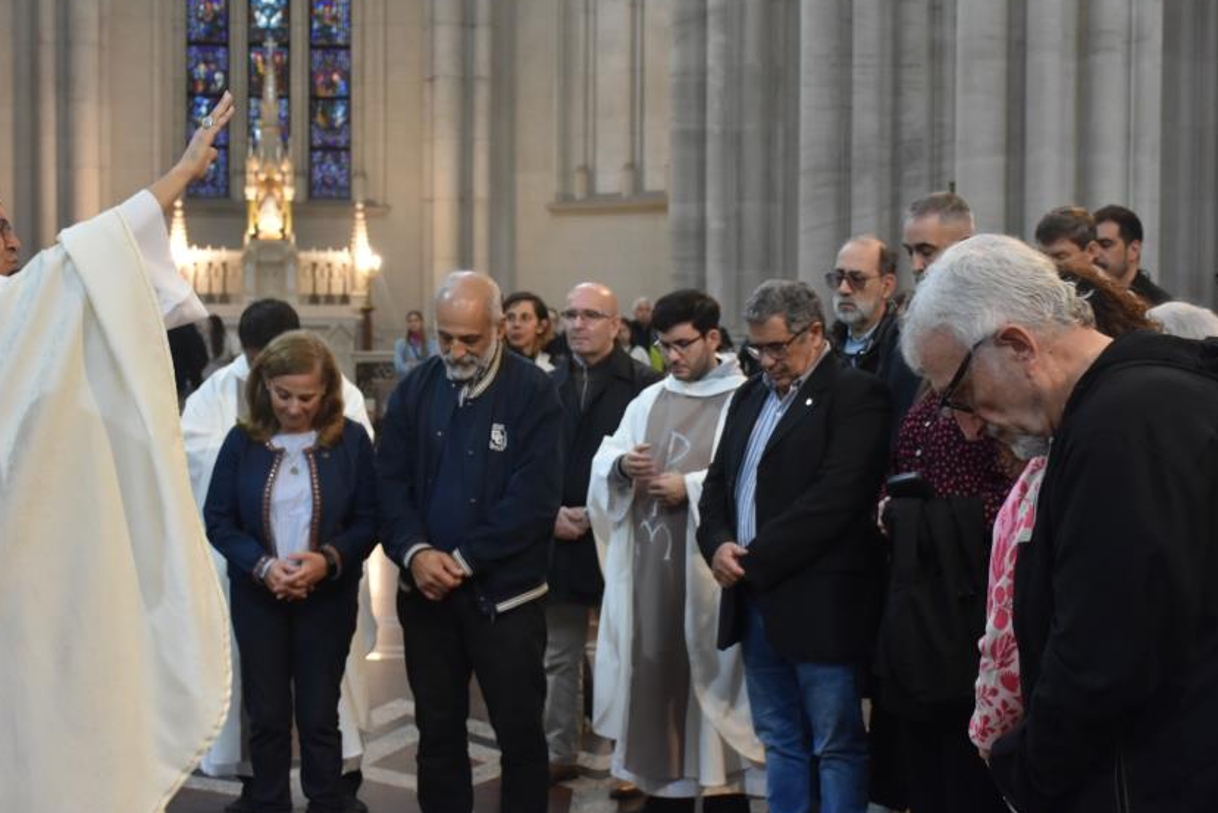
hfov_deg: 31.9
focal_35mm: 63
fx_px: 2132
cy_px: 389
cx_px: 570
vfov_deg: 21.6
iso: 1250
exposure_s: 1/40
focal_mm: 34
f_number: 4.2
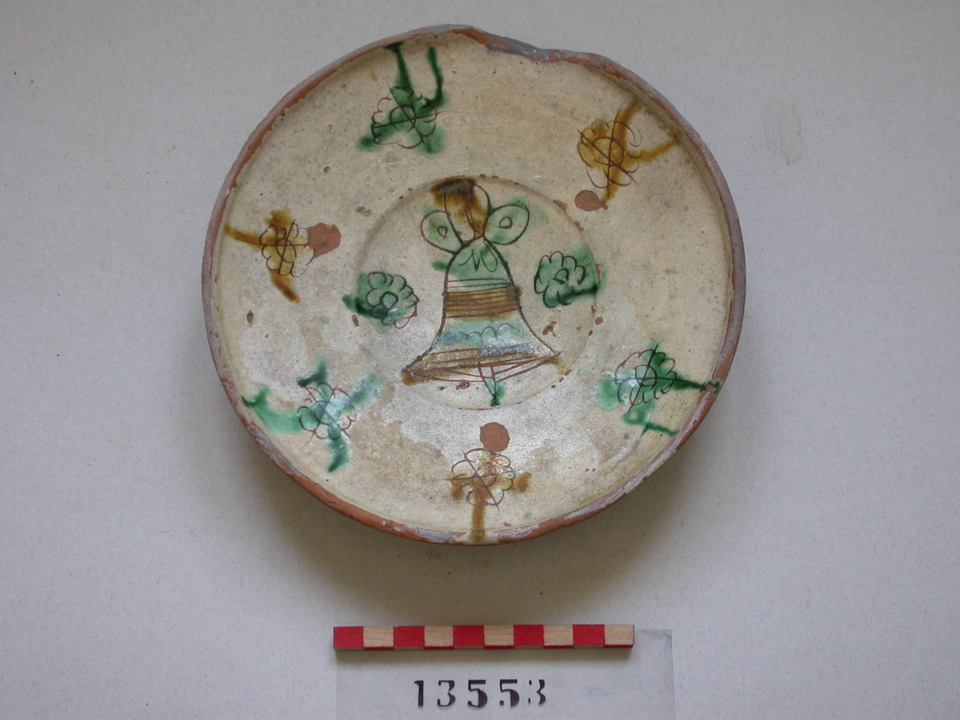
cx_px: 480
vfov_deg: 24.0
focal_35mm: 61
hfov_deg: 31.7
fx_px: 1692
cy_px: 360
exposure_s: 1/30.2
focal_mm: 12.7
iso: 100
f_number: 3.1
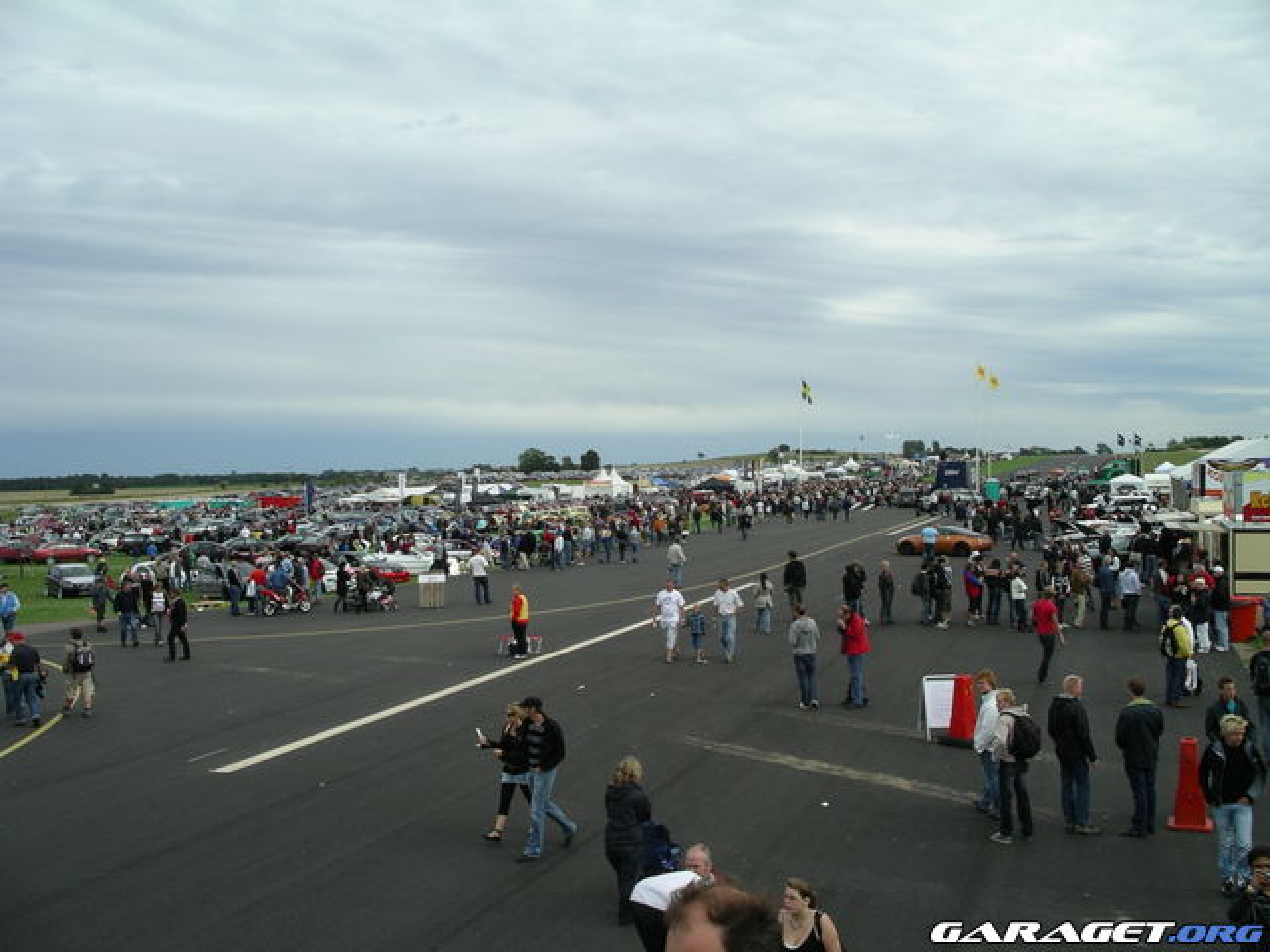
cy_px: 476
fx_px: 1357
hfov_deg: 50.1
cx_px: 635
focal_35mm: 37
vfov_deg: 38.7
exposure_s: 1/400
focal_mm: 7.8
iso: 64
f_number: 5.6
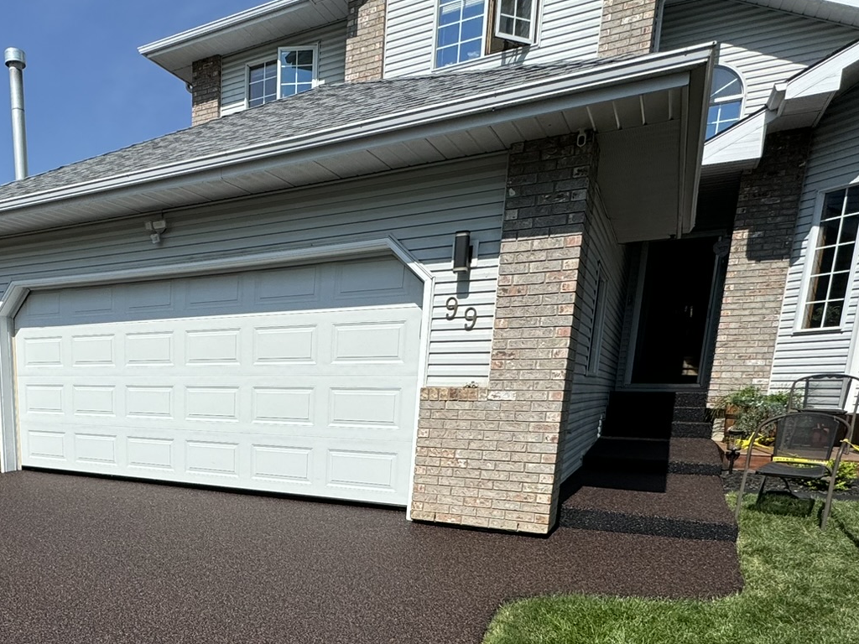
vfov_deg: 46.7
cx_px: 196
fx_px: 695
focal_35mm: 28
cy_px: 530
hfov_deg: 59.4
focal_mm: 2.22
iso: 50
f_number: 2.2
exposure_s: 1/2985
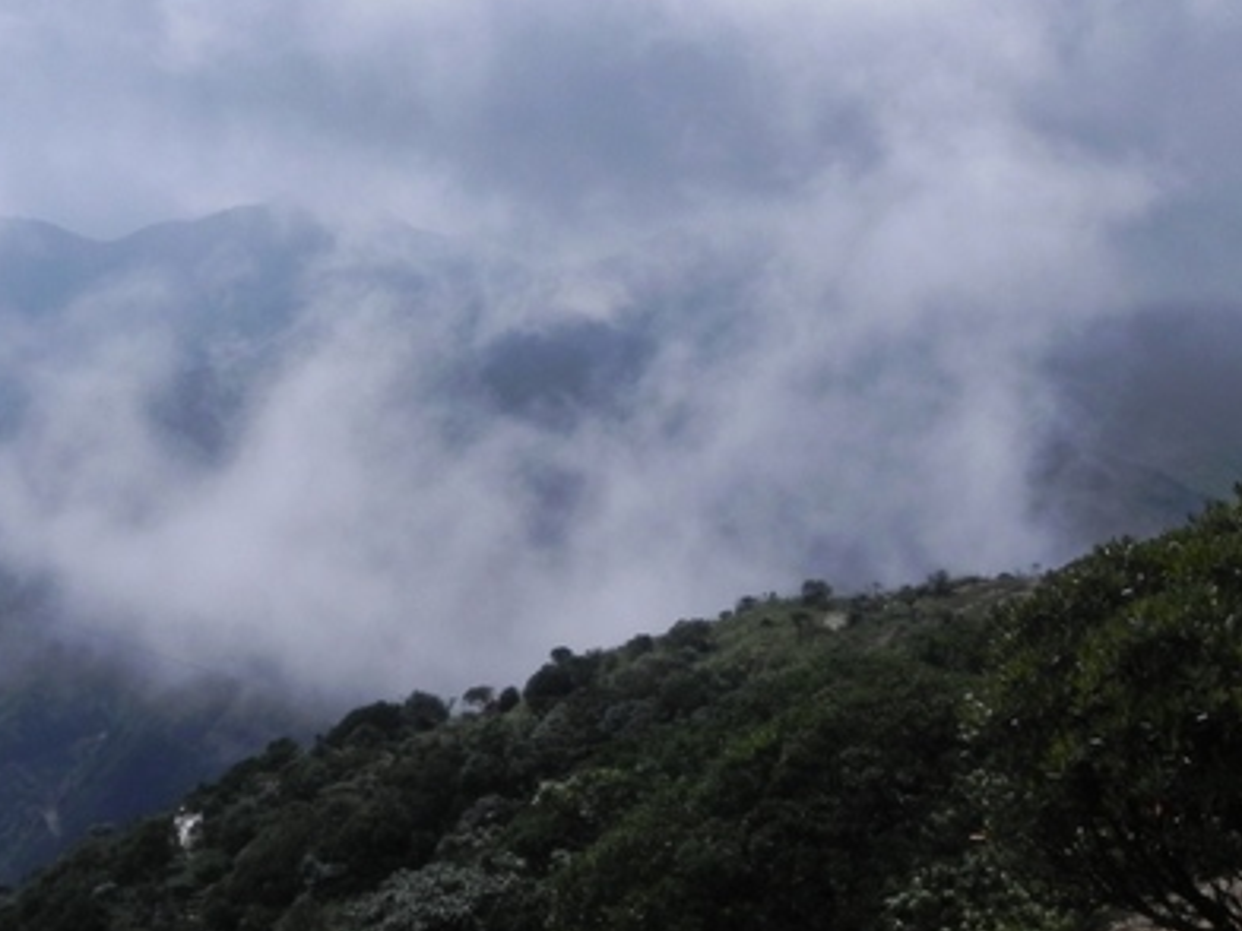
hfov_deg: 32.6
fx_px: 2117
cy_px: 302
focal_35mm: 59
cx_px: 710
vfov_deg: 24.7
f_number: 8
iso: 160
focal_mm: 5.9
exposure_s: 1/810
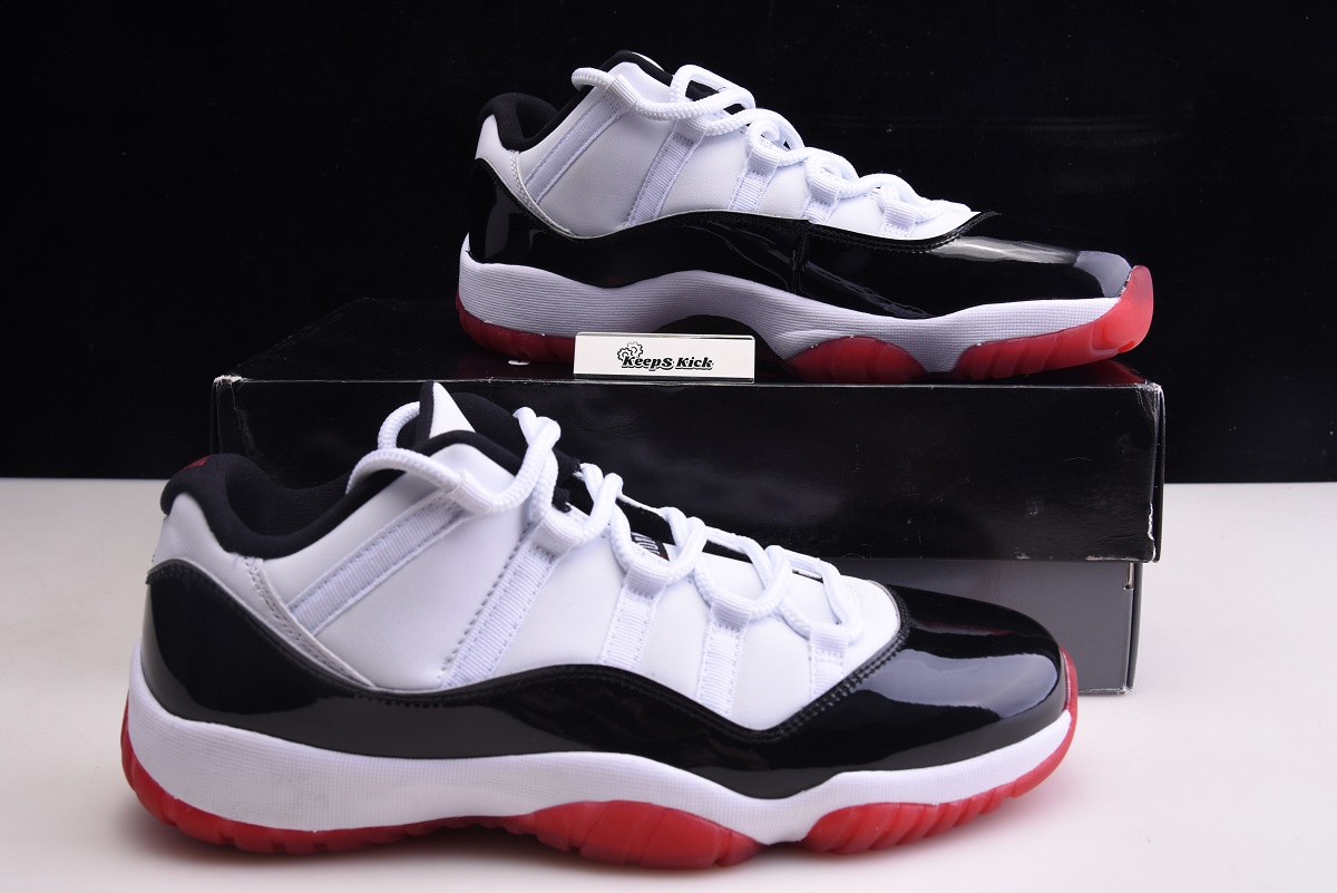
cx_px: 668
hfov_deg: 44.5
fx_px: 1635
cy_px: 446
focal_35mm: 44
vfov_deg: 30.5
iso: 100
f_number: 11
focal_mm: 44
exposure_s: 1/125
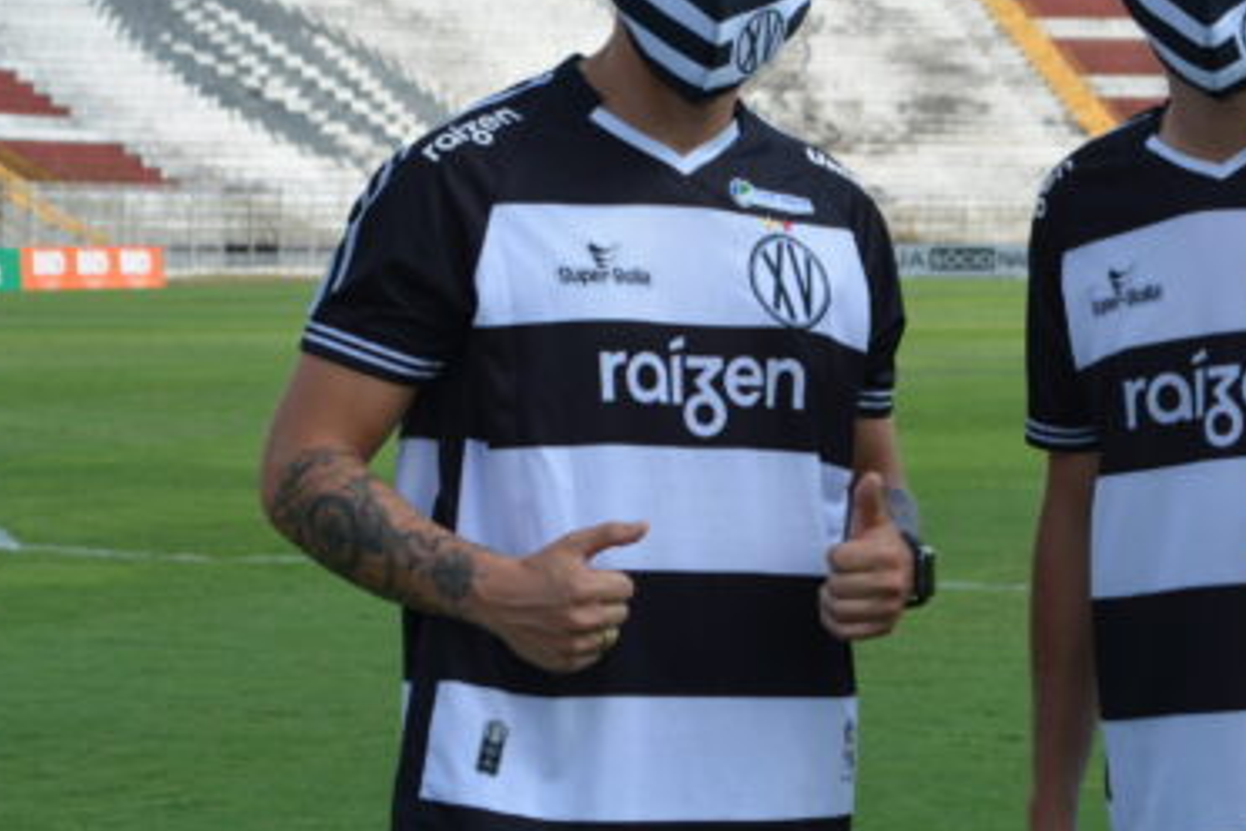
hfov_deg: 14.4
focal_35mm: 142
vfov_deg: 9.7
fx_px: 4910
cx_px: 918
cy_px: 374
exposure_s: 1/250
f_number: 8
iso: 125
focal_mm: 55
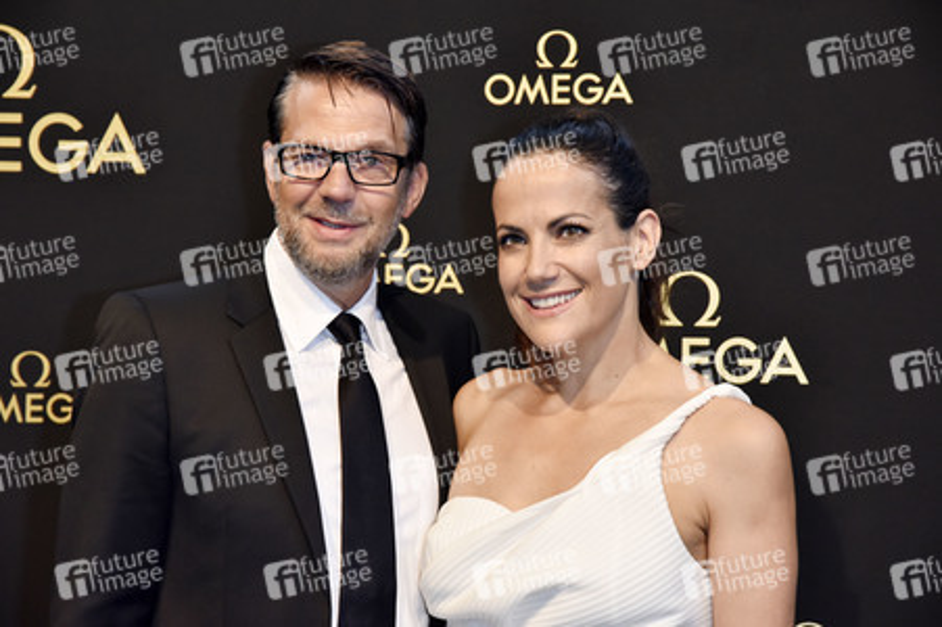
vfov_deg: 13.0
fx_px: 2745
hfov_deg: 19.5
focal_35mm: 105
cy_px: 314
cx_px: 471
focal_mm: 105
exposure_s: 1/250
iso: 2500
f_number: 7.1
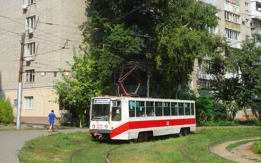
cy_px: 85
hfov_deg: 35.1
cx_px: 130
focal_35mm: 58
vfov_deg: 22.4
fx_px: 413
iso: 125
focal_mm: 20.64
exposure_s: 1/500
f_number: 5.6
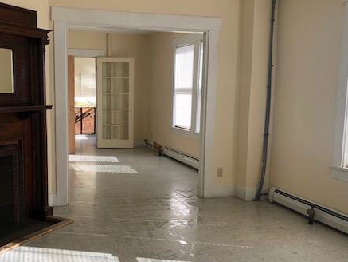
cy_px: 147
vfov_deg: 35.1
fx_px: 412
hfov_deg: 45.5
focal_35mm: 41
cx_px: 138
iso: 20
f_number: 1.8
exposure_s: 1/134
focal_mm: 3.99
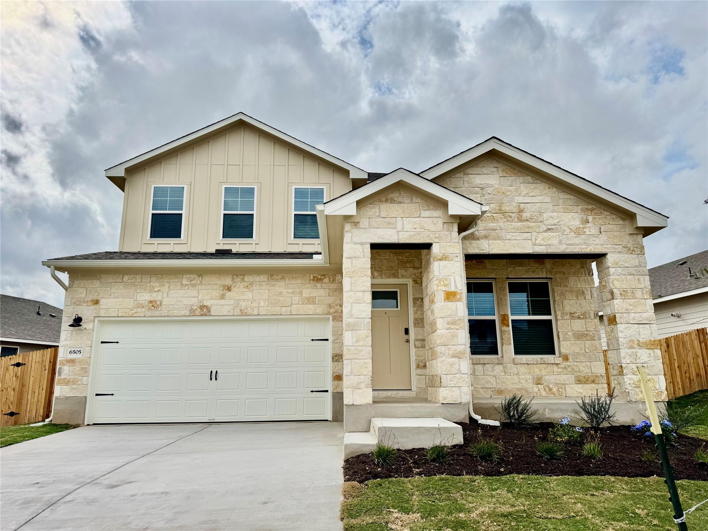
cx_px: 354
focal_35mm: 24
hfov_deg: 71.6
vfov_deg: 56.8
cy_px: 266
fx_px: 491
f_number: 1.78
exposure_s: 1/9009
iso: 80
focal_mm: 6.76
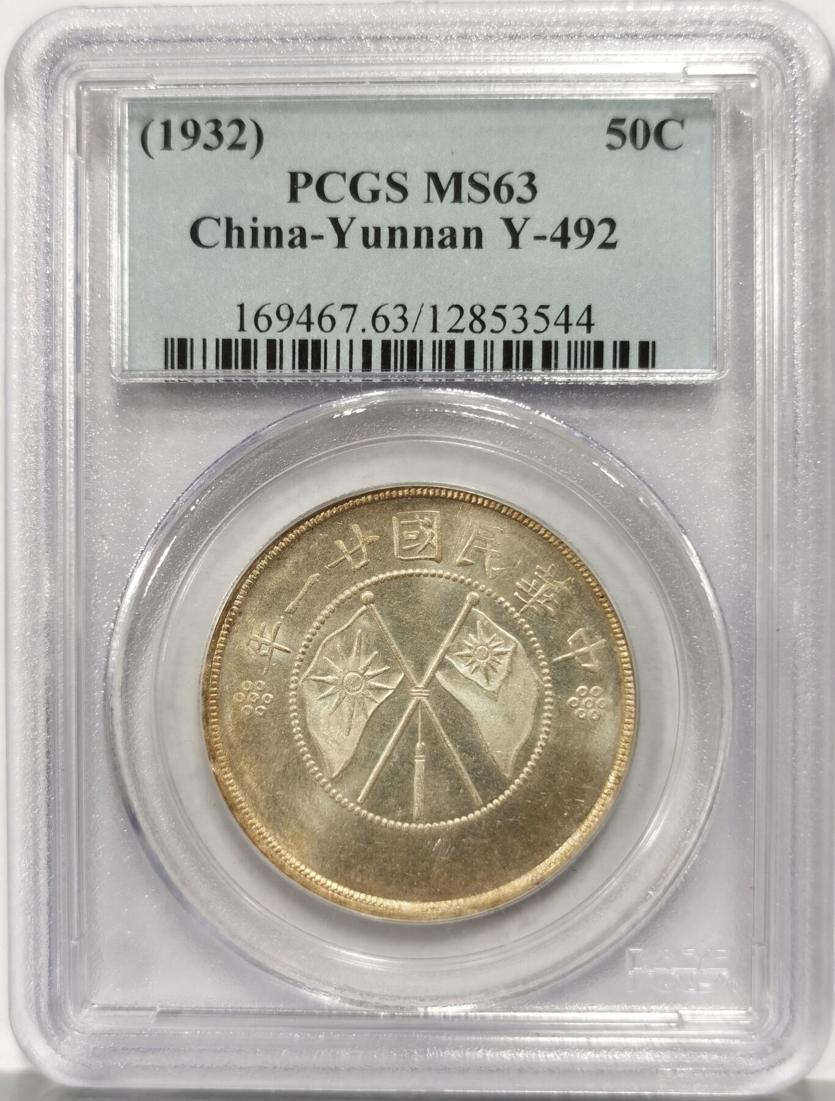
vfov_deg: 35.4
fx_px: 1724
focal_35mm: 54
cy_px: 550
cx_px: 418
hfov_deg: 27.2
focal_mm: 5.56
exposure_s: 1/100
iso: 125
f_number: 16
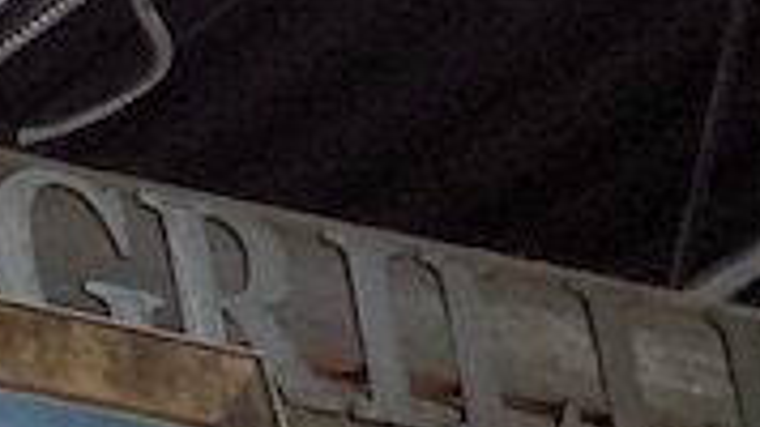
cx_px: -1776
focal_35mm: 219
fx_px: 4412
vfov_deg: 5.2
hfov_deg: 8.0
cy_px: 1349
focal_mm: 3.99
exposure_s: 1/60
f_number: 1.8
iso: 125
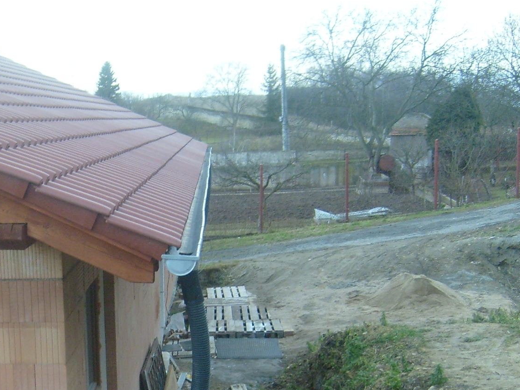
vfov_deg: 22.4
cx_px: 84
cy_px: 343
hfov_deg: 29.4
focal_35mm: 64
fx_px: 961
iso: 80
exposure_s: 1/60
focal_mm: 5.8
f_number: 2.8
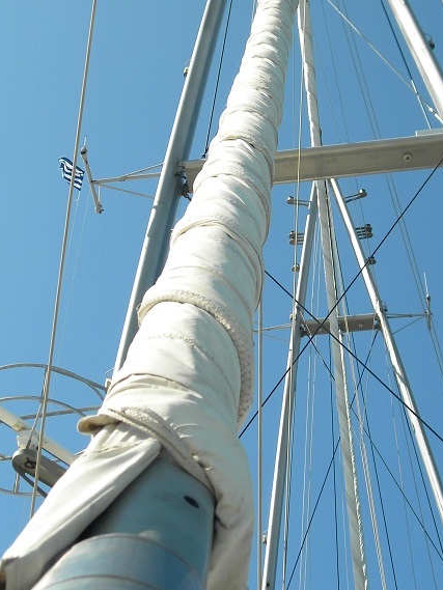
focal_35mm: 72
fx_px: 1228
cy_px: 187
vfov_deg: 26.8
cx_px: 280
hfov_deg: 20.4
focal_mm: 7.3
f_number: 7.6
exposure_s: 1/248
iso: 80
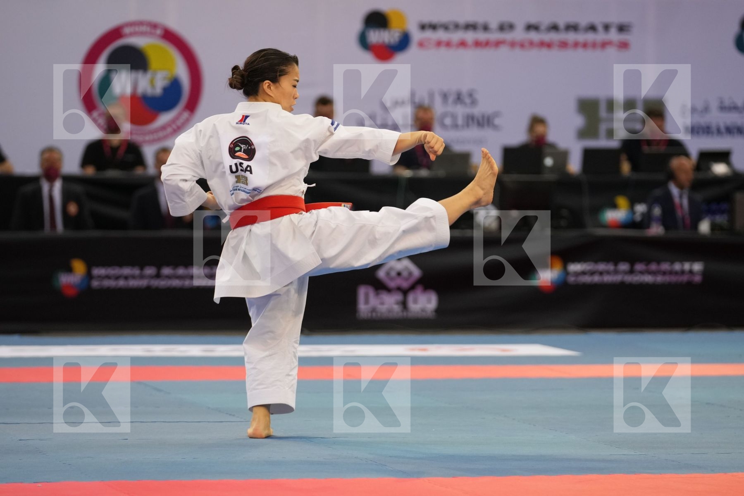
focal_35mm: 231
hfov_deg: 8.9
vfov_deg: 5.9
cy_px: 248
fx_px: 4774
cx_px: 372
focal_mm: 154
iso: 1250
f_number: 2.8
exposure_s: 1/500
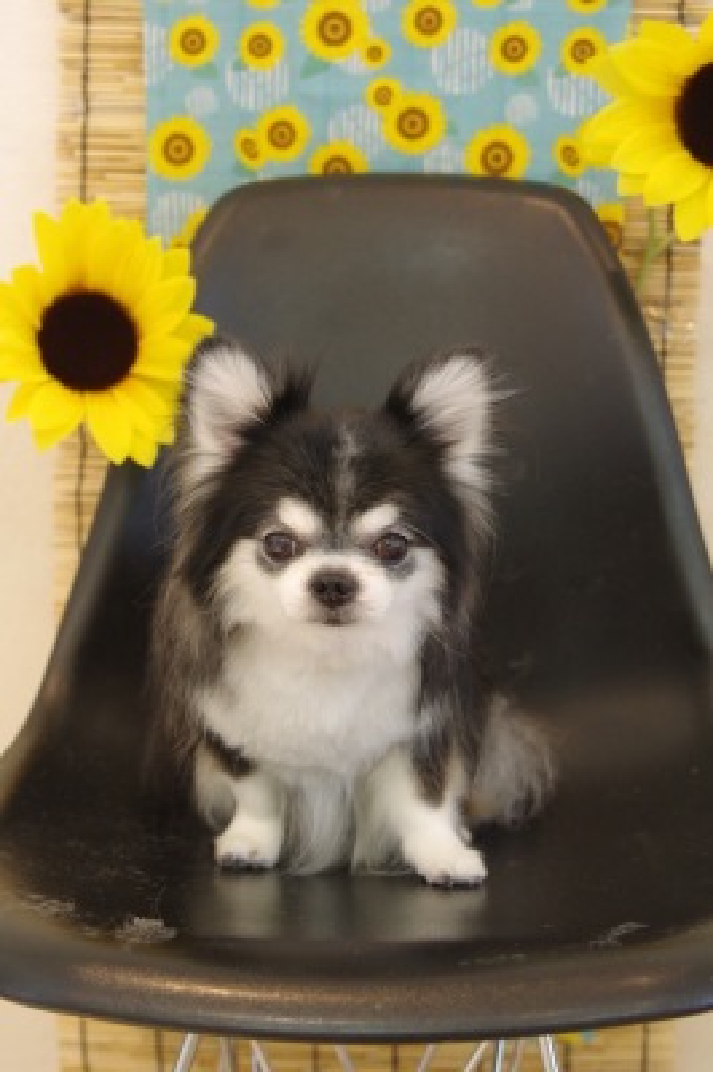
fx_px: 1696
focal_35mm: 57
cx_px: 356
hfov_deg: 23.7
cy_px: 536
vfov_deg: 35.1
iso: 1600
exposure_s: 1/125
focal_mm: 38
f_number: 3.5
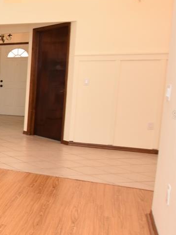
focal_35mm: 48
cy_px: 115
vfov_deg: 39.7
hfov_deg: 18.9
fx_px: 326
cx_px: -175
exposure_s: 1/60
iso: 250
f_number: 4
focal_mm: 10
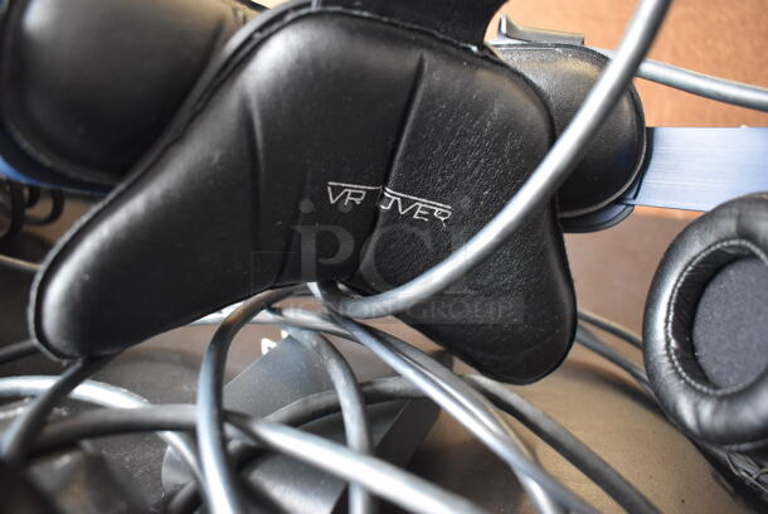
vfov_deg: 48.0
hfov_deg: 67.3
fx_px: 577
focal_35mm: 27
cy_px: 257
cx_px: 384
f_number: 4
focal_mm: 18
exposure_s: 1/60
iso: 2500
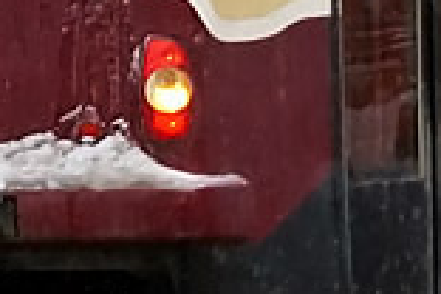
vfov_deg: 2.4
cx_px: 695
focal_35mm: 578
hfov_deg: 3.6
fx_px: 7080
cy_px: -464
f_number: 5.6
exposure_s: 1/500
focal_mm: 50
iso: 400
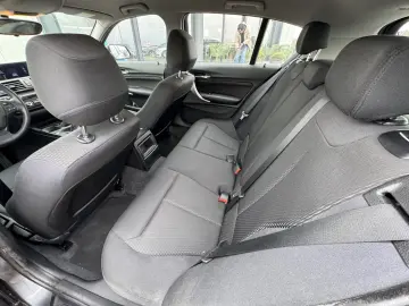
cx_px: 204
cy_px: 153
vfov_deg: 85.7
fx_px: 165
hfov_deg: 102.1
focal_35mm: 14
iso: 500
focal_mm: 2.22
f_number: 2.2
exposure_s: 1/60
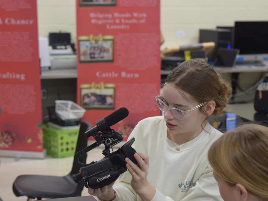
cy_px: 101
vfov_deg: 18.0
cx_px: 128
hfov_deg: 23.8
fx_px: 635
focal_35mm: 82
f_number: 4
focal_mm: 50
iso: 560
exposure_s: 1/60
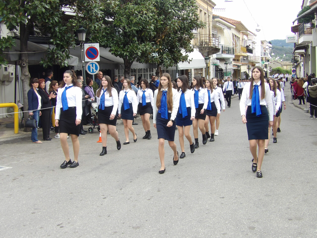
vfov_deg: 31.5
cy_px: 119
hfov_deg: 41.2
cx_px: 158
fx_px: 421
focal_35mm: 46
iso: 100
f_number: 3.8
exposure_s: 1/231
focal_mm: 8.2
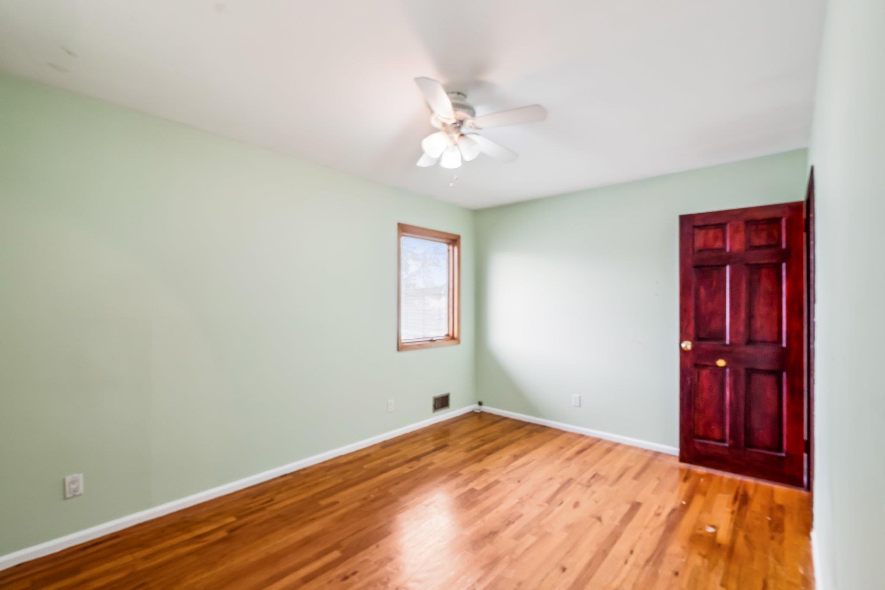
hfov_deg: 104.3
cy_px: 295
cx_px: 442
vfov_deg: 81.2
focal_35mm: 14
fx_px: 344
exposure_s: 1/30
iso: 400
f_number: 7.1
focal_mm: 7
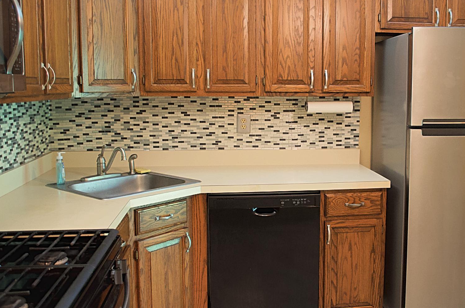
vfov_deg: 35.8
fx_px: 477
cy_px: 147
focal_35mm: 37
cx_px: 278
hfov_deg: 51.6
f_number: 3.5
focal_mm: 18
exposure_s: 1/25
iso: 1600
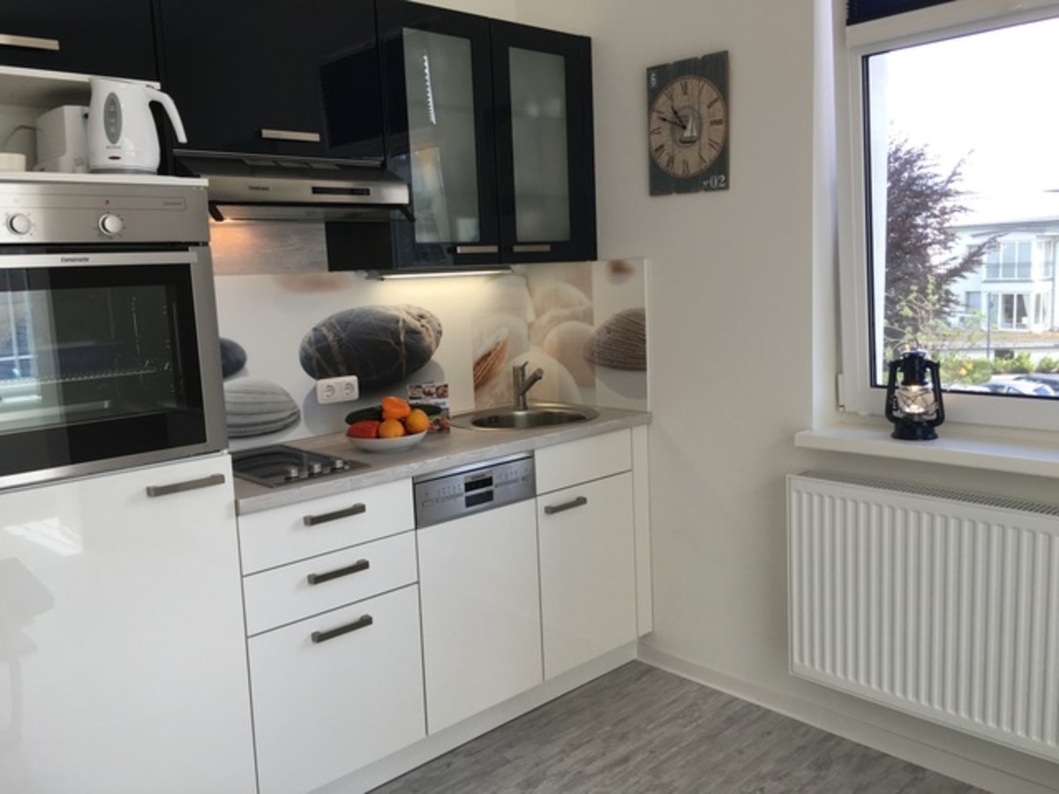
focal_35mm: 29
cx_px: 530
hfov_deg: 61.7
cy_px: 397
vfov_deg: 48.2
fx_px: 887
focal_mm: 4.15
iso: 32
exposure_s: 1/100
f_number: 2.2
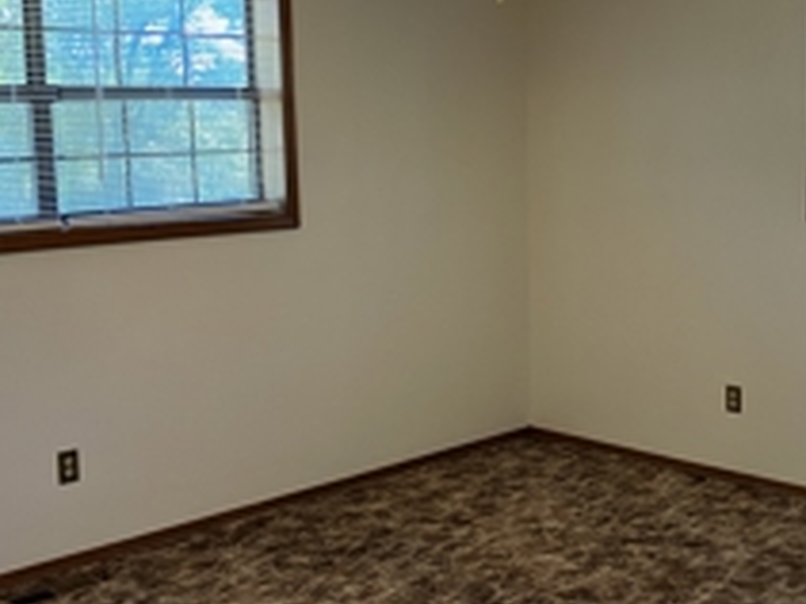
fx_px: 1233
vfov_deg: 27.5
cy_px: 260
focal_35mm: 53
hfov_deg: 35.9
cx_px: 520
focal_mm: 3.99
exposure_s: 1/60
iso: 80
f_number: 1.8
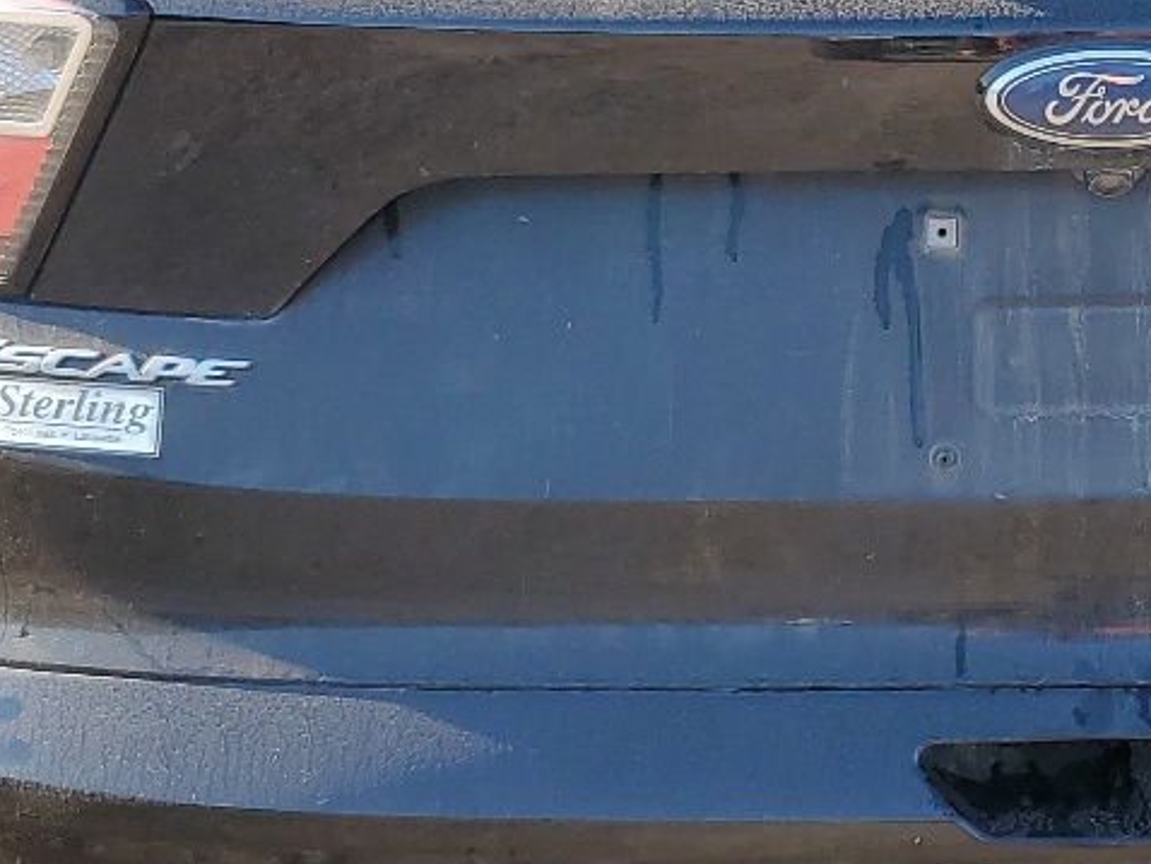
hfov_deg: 21.9
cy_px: 229
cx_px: 1072
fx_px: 2894
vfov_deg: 16.9
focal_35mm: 87
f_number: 1.5
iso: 50
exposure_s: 1/556
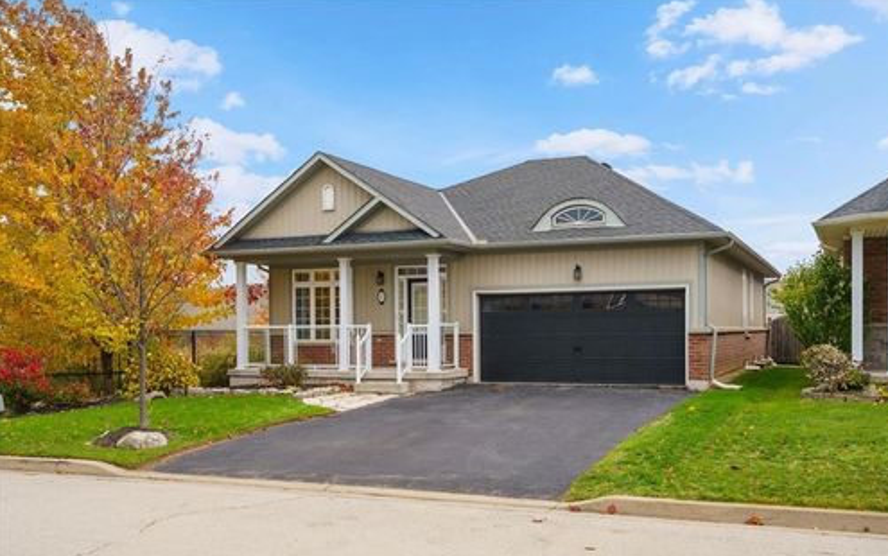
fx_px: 872
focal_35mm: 36
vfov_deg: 35.4
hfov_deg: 54.0
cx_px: 445
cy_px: 295
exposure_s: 1/100
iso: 500
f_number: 9
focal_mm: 35
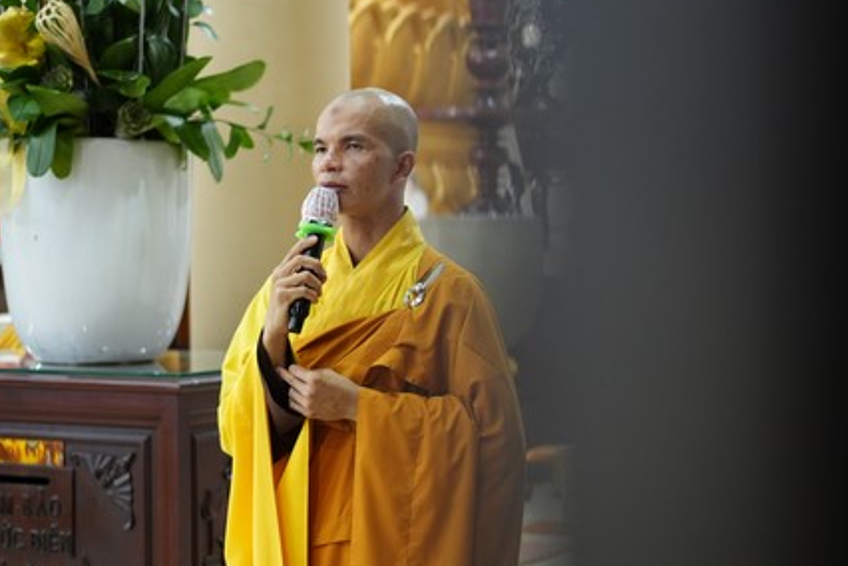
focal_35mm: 84
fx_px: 1979
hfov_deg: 24.1
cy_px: 342
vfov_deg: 16.2
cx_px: 577
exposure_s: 1/160
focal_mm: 55
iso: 3200
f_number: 1.8
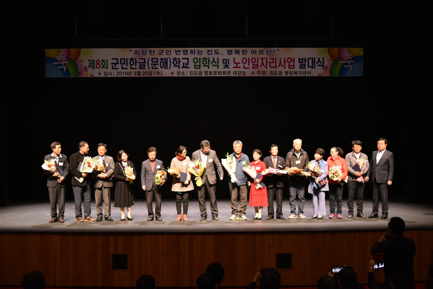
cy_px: 144
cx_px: 216
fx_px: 601
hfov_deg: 39.6
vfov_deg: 27.0
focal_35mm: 50
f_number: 4.5
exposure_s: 1/125
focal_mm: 50
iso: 1600
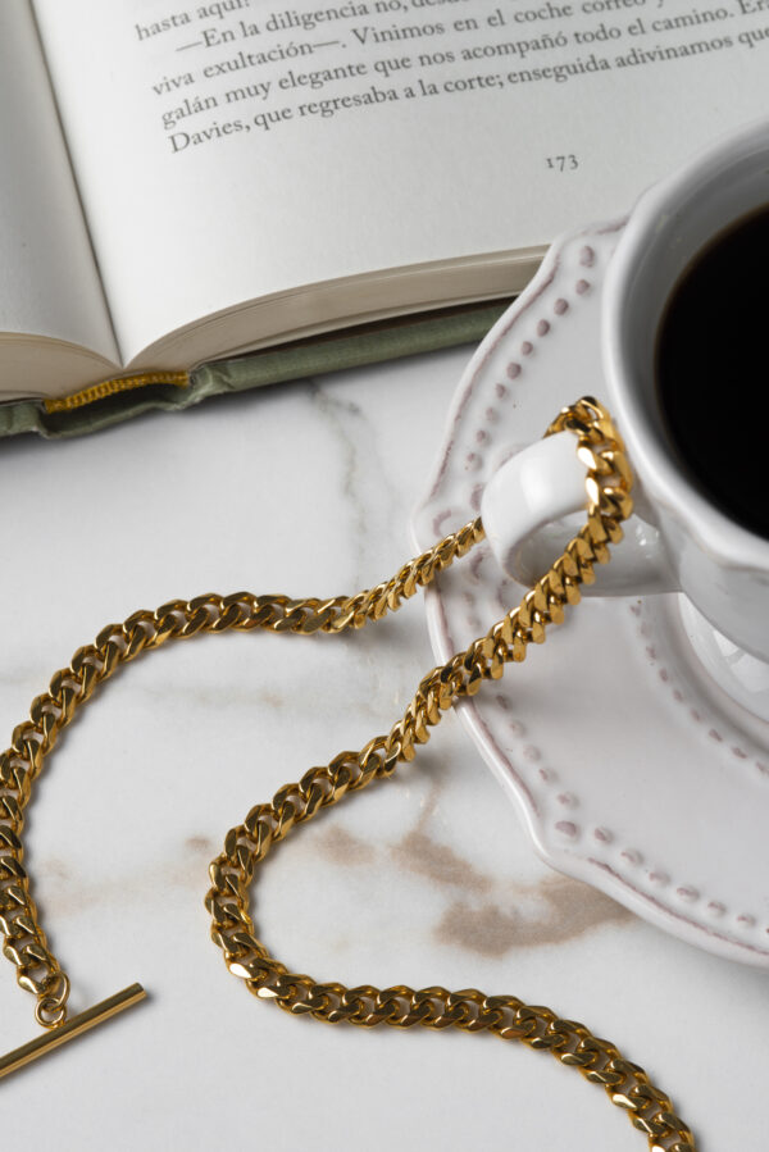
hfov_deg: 13.1
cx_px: 384
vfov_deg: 19.5
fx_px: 3362
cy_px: 576
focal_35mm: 105
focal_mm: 105
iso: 400
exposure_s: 1/125
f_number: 22
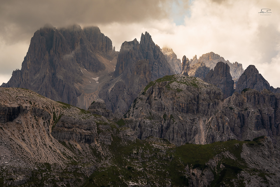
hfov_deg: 22.6
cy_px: 94
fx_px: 700
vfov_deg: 15.2
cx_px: 140
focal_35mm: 90
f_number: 11
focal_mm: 90
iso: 100
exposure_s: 1/160
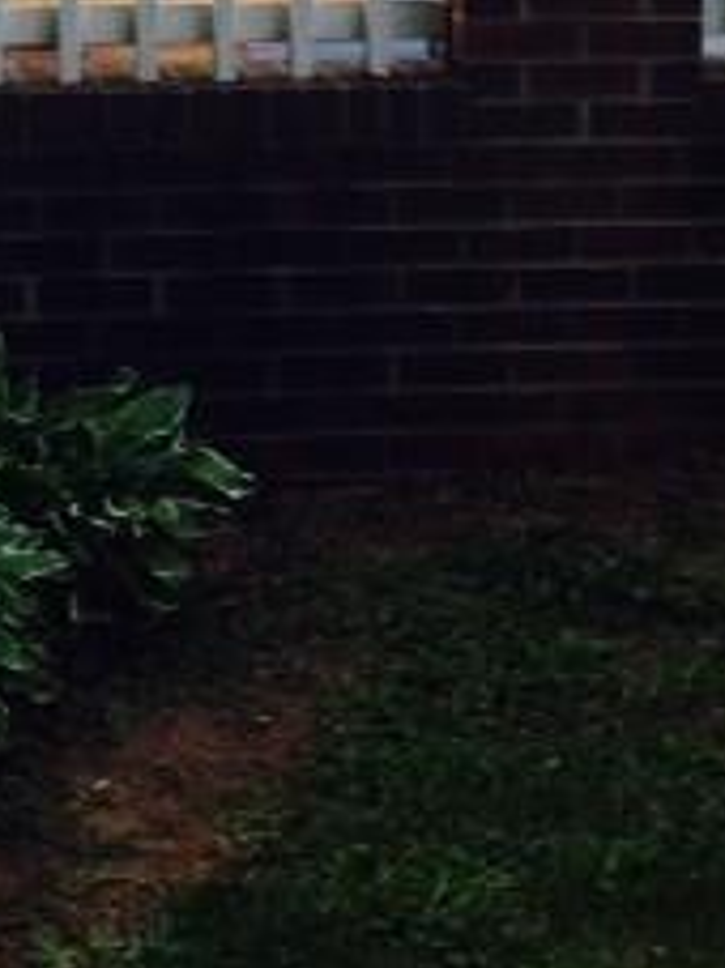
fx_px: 2600
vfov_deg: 19.6
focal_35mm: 93
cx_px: 111
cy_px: -247
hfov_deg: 15.7
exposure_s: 1/467
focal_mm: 4.12
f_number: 2.4
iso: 50
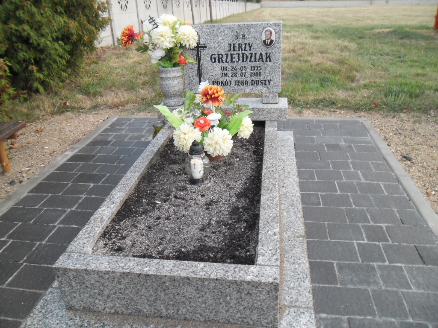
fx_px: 342
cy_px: 164
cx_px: 219
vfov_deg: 51.4
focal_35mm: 27
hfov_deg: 65.3
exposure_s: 1/34
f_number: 3.5
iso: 100
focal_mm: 4.9
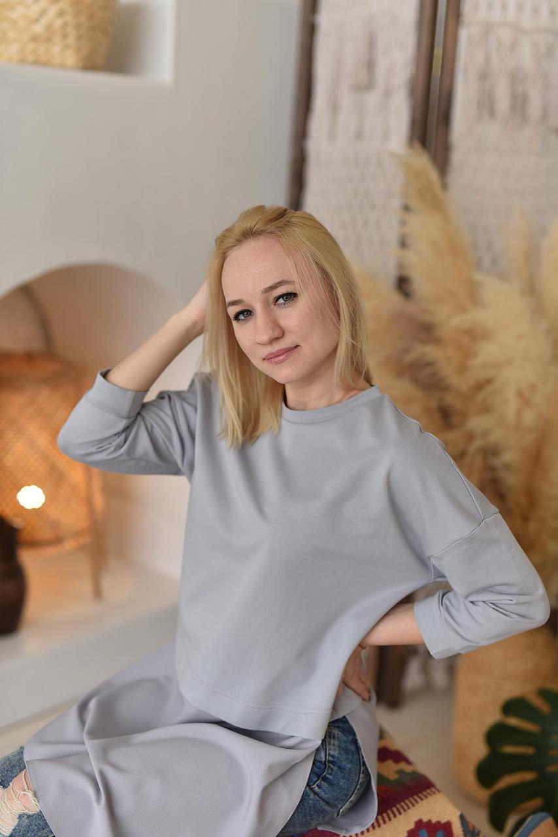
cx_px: 279
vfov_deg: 39.6
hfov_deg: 27.0
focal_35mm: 50
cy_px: 418
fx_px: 1162
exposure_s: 1/250
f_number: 2
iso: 125
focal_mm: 50
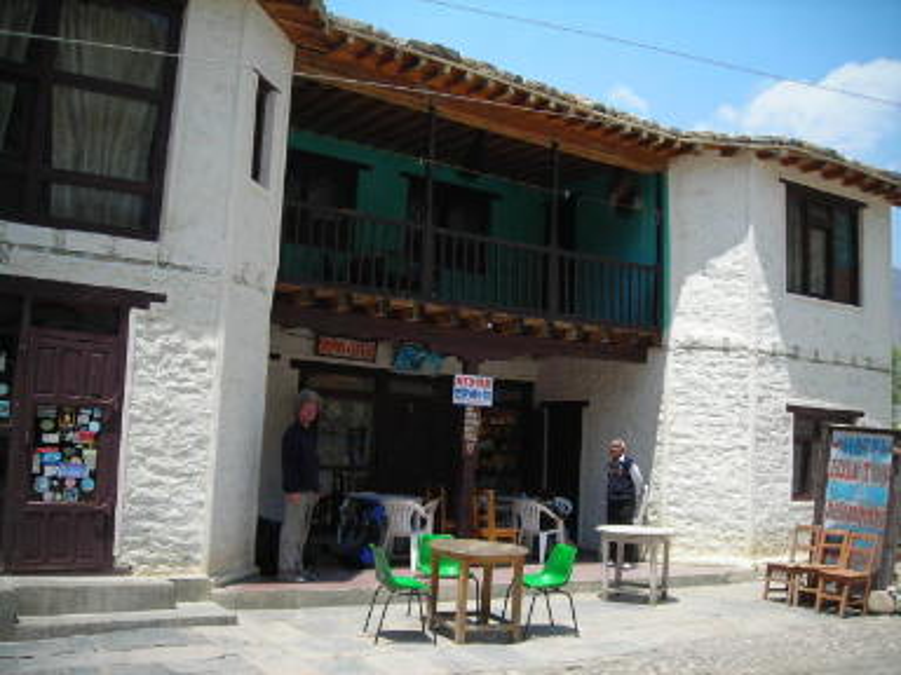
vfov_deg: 37.7
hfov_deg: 49.0
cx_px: 450
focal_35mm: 38
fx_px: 989
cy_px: 338
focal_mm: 6.3
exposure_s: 1/126
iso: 50
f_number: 6.4
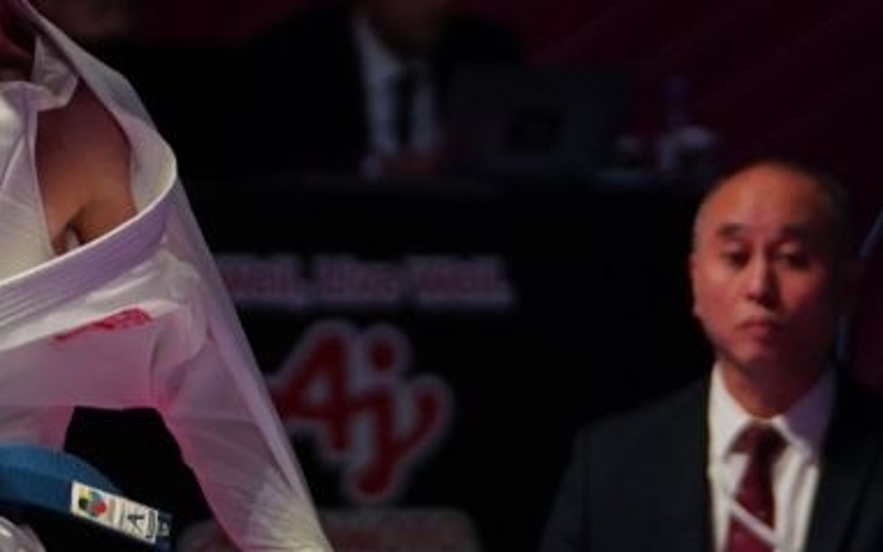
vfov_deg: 2.1
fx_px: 14725
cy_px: 501
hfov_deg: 3.4
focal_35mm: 612
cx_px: 410
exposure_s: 1/1000
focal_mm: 127
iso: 1250
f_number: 2.8
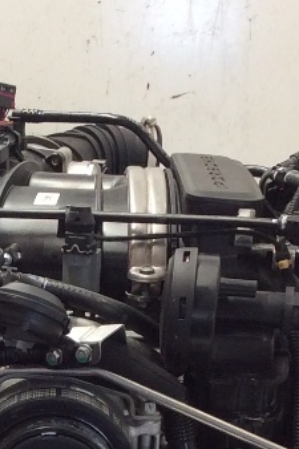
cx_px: -66
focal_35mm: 126
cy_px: 563
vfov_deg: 15.6
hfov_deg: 10.7
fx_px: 1571
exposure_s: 1/24
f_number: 2.4
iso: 50
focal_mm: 3.3
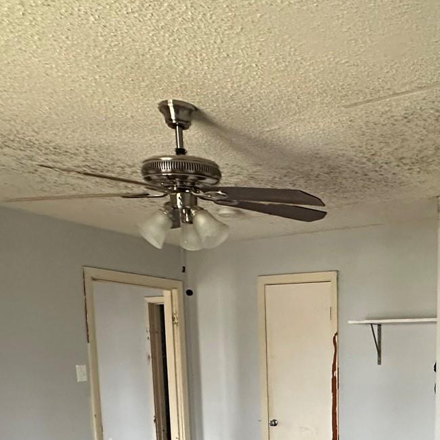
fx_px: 561
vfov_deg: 37.8
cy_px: 448
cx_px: 357
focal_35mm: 39
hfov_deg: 40.9
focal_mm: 2.22
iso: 800
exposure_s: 1/60
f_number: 2.2
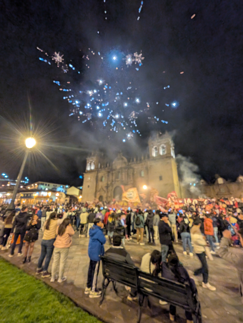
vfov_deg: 106.1
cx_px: 122
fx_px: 121
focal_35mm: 13
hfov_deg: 90.1
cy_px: 162
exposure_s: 1/24
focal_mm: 1.95
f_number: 2.2
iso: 488
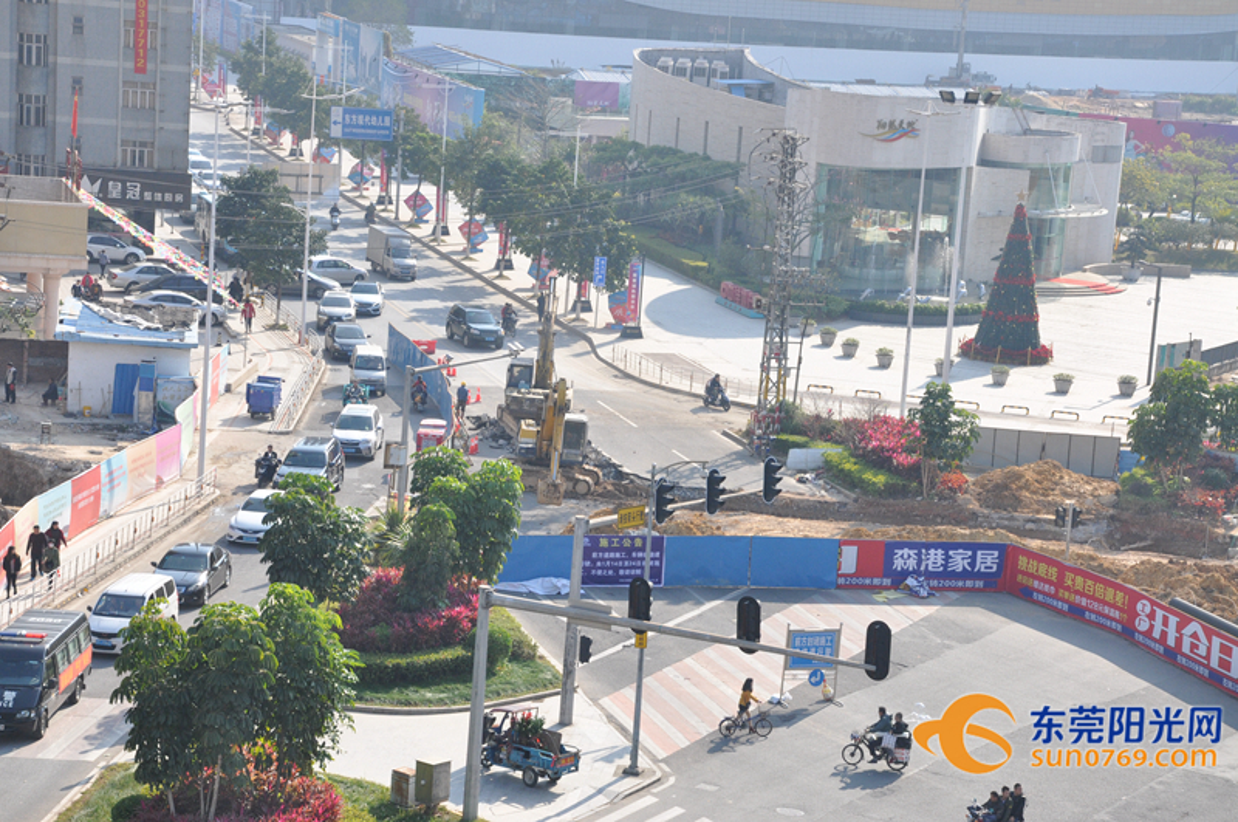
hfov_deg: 21.9
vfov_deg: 14.7
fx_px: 3194
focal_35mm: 93
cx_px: 619
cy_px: 411
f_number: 9
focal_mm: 62
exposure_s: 1/500
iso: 500
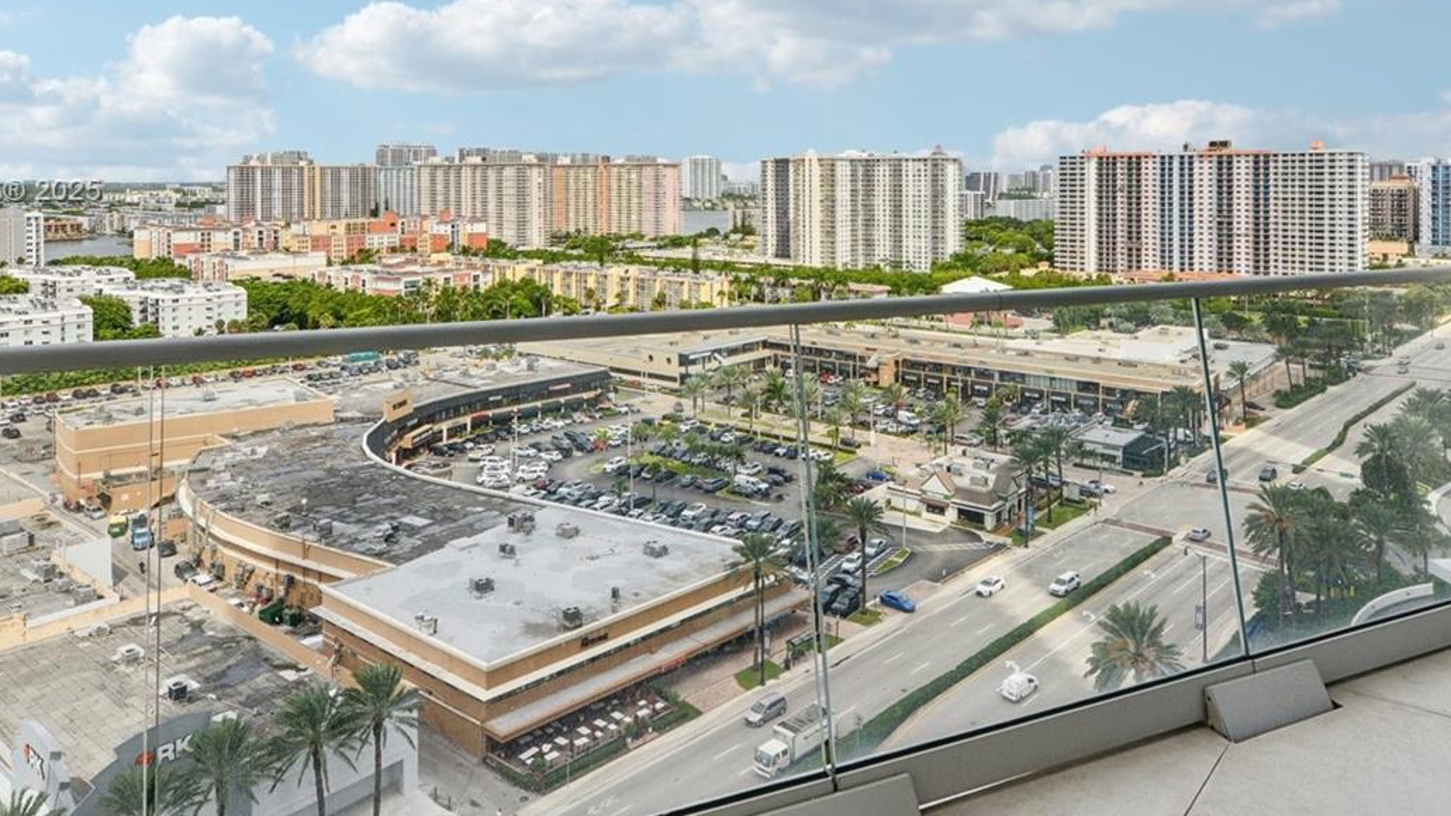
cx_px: 777
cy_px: 193
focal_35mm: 26
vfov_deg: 42.8
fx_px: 1000
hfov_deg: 71.8
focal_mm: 16
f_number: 8
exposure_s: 1/800
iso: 200
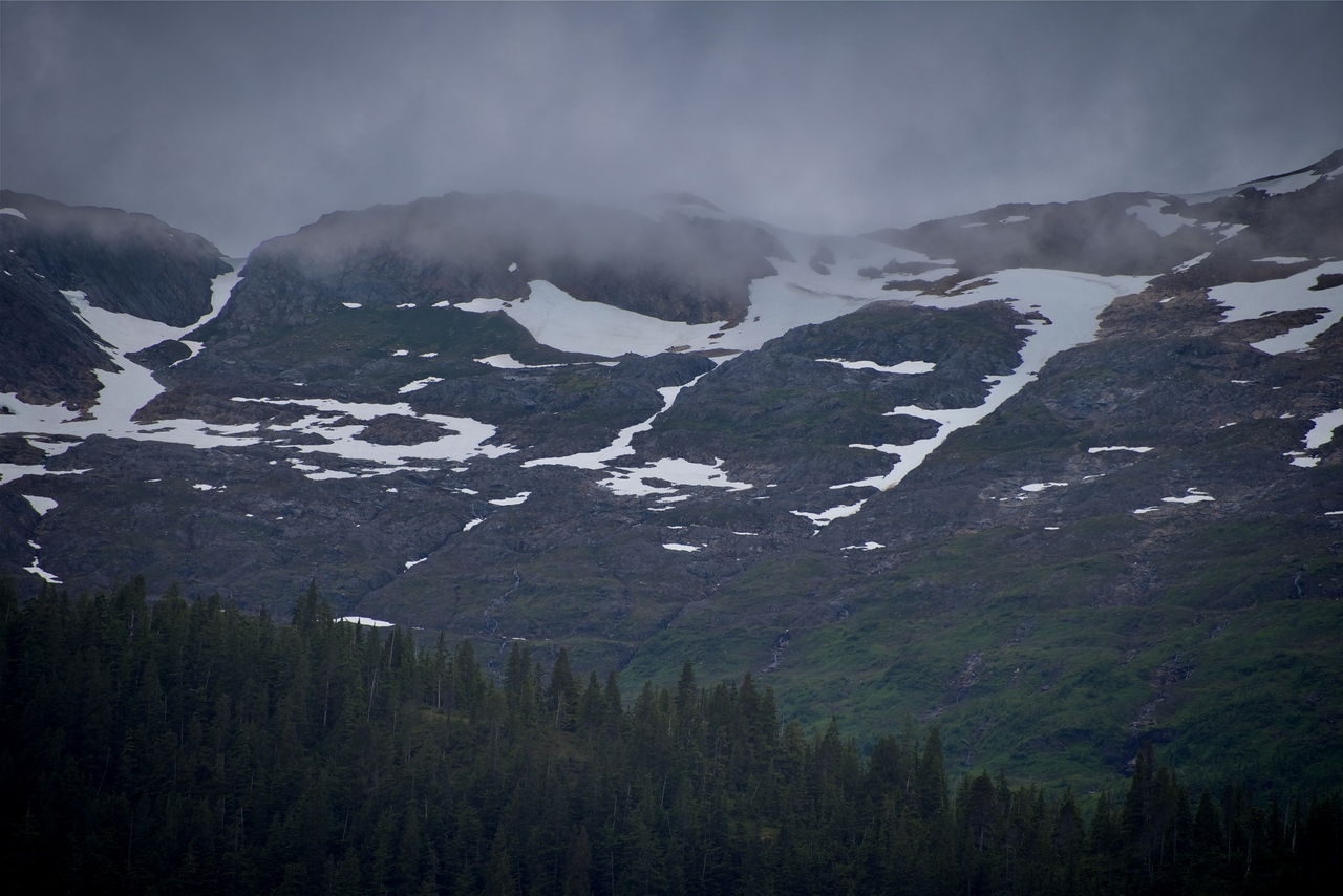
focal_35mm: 300
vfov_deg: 4.6
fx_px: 11193
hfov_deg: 6.9
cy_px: 448
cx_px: 672
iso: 140
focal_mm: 300
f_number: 5.6
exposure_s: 1/640
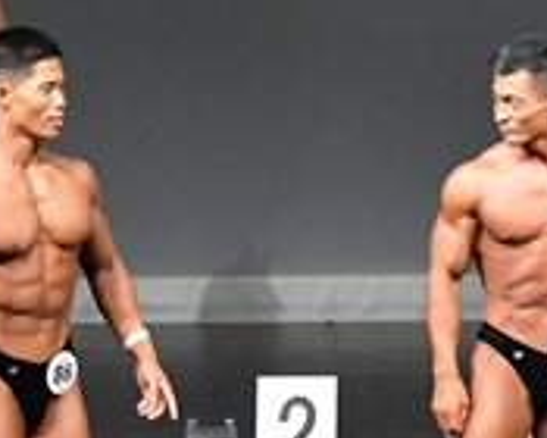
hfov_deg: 2.8
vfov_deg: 2.2
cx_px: 724
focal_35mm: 696
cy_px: 200
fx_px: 11268
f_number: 5.6
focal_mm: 112
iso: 5000
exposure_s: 1/400
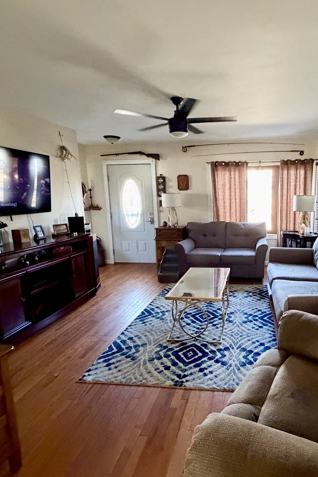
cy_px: 237
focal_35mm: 20
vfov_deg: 84.0
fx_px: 265
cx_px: 227
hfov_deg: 59.5
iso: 800
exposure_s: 1/60
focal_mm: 2.22
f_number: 2.2
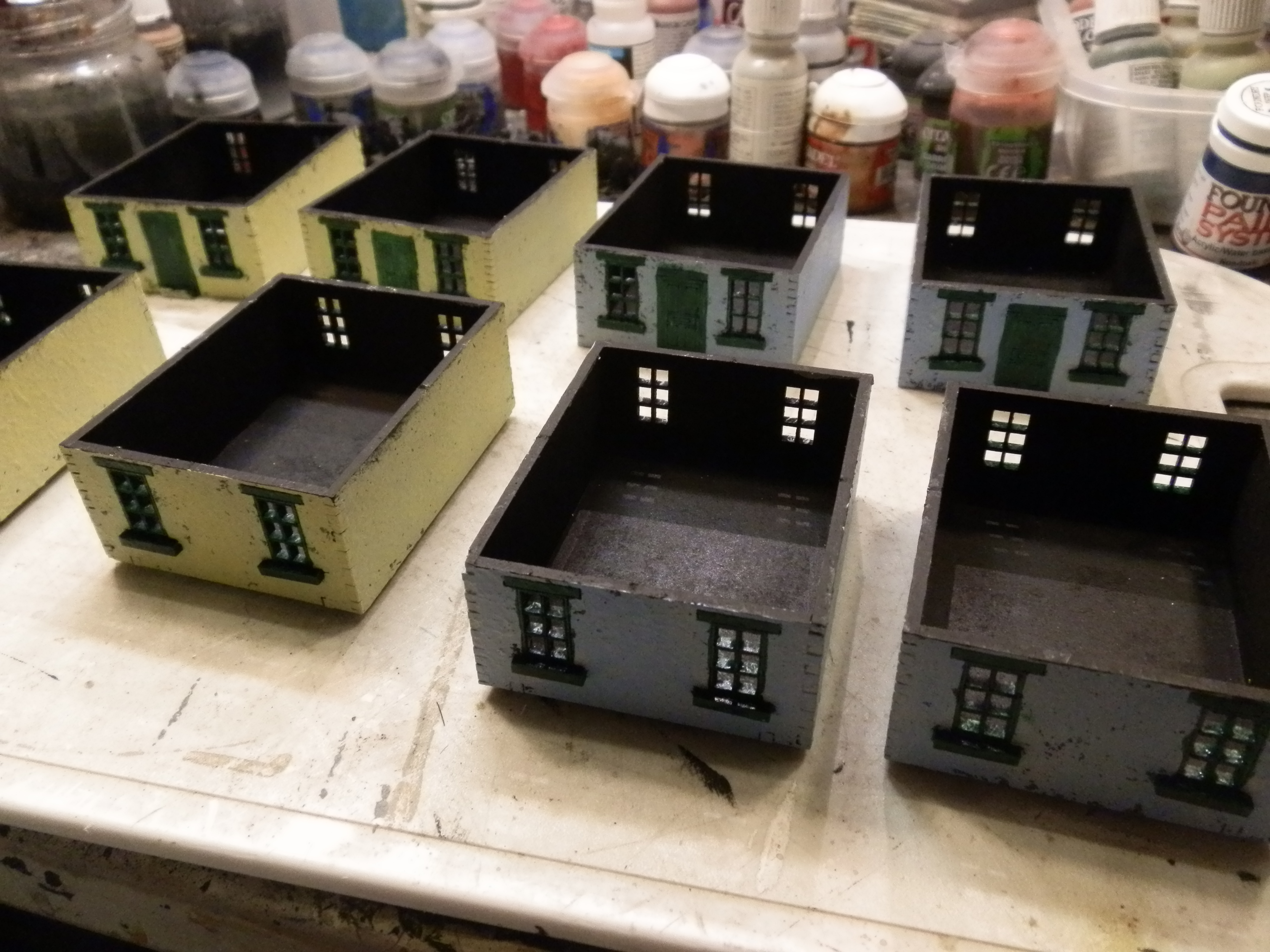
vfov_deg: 49.7
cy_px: 476
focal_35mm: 28
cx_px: 635
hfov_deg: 63.4
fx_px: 1027
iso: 400
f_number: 3.1
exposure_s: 1/100
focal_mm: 5
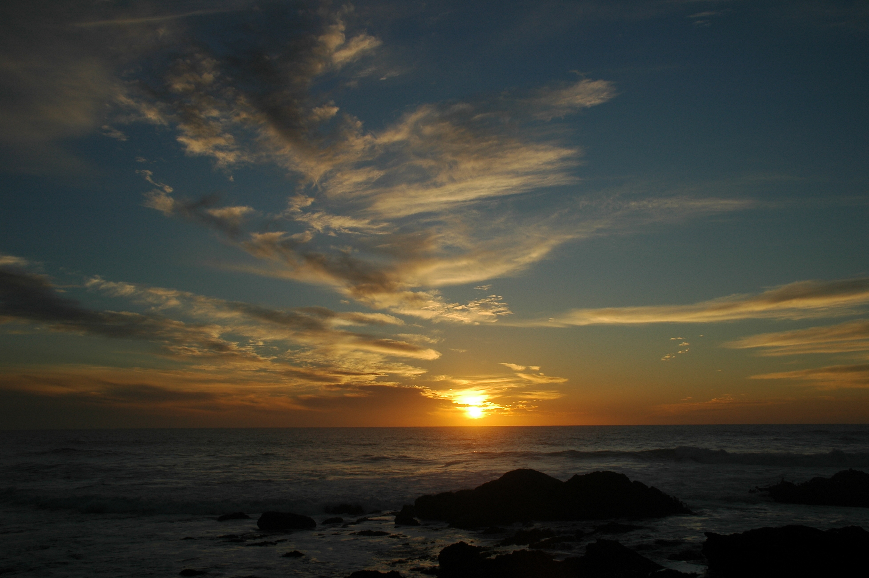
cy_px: 289
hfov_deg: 53.2
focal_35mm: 36
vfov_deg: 36.8
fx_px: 868
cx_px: 434
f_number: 9
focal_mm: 24
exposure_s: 1/160
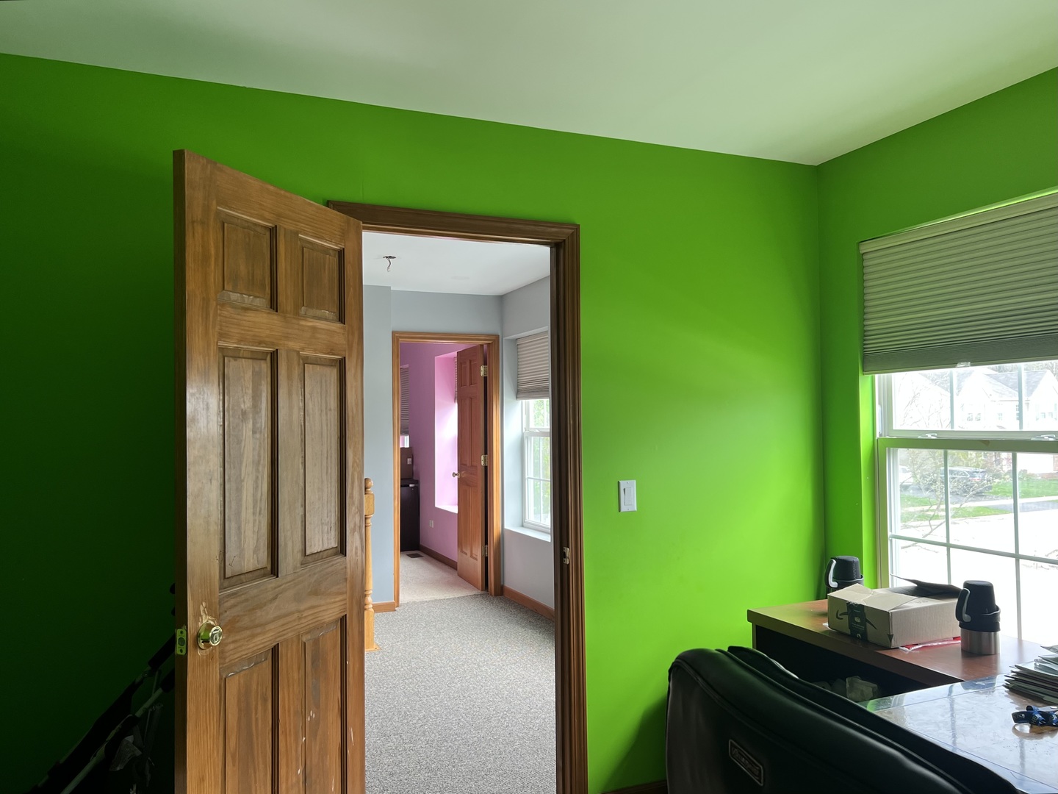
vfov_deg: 53.1
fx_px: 795
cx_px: 529
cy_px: 397
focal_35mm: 26
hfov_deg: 67.3
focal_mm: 5.7
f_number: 1.5
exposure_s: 1/121
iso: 100
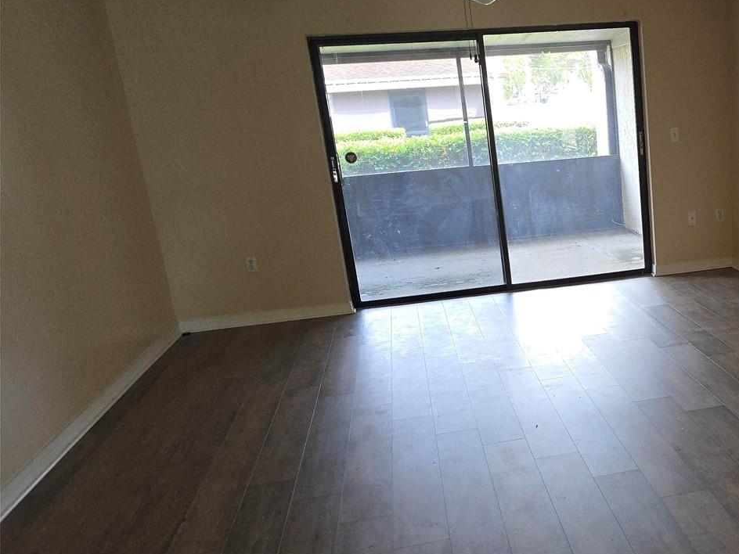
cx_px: 625
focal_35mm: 39
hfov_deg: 44.7
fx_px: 833
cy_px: 315
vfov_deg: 36.8
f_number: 1.7
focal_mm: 6.3
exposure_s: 1/120
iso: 250
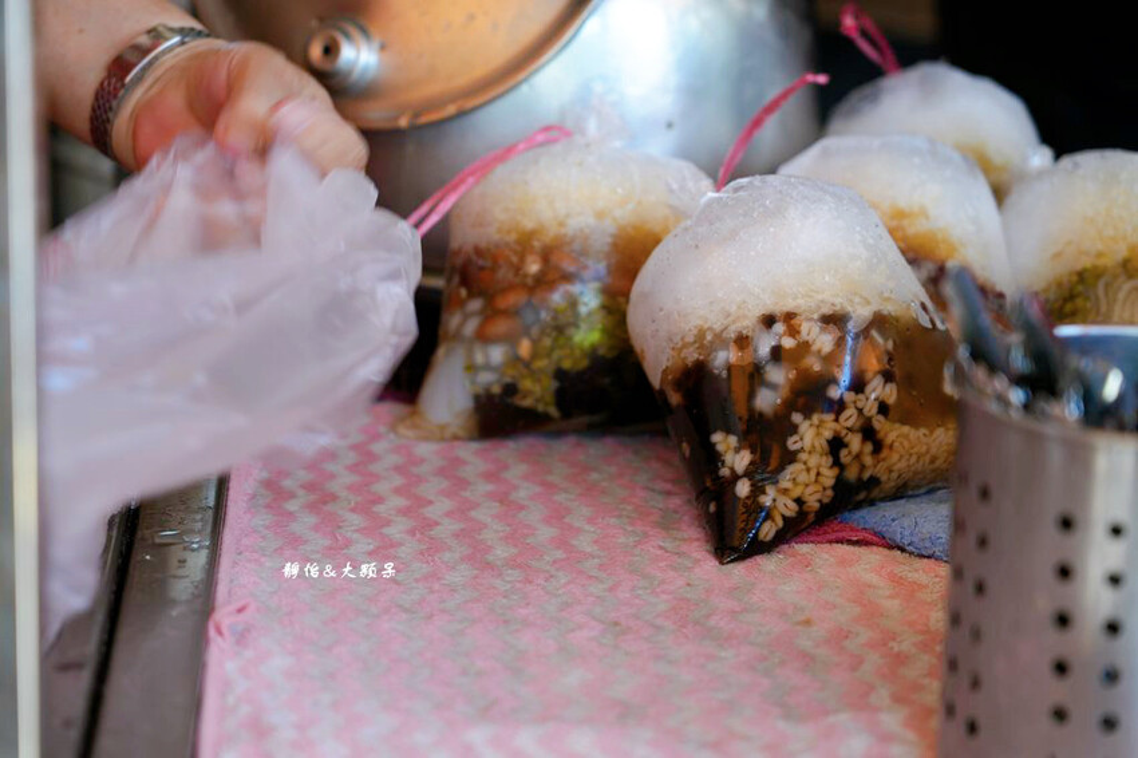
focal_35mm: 105
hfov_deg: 19.5
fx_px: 3318
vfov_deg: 13.0
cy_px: 379
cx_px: 569
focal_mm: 105
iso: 500
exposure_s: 1/125
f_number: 4
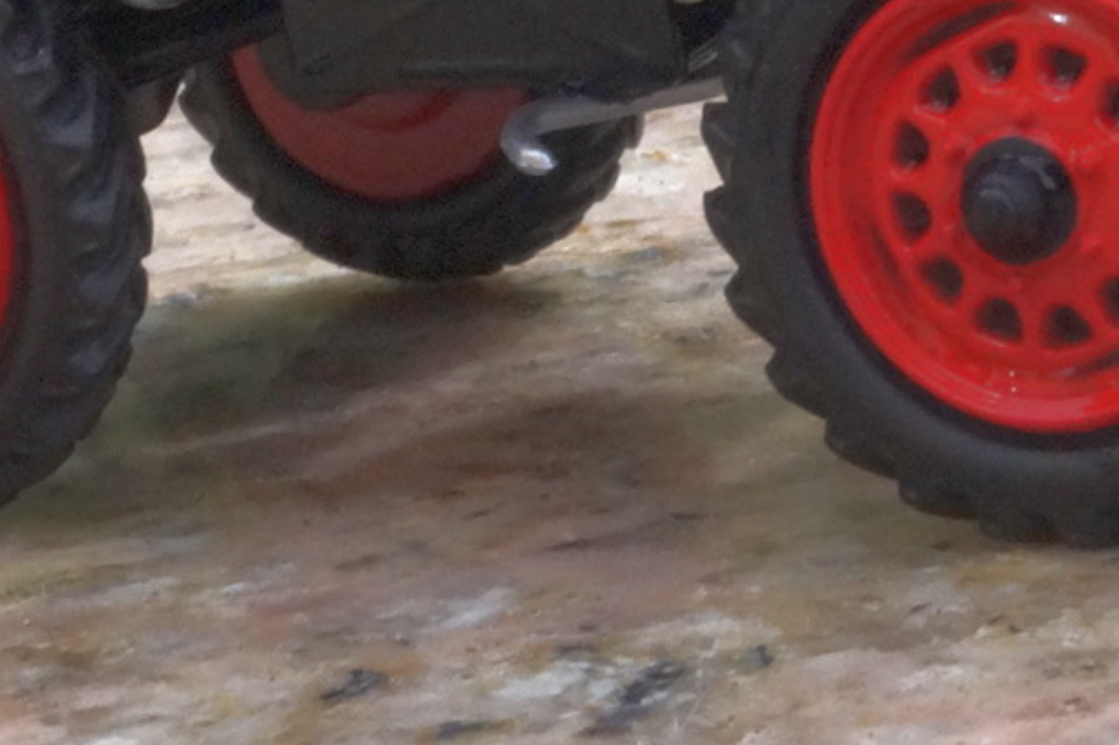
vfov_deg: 8.1
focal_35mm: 167
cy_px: -146
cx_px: 603
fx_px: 5189
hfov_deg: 12.3
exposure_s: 1/60
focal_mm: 28
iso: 800
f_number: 29
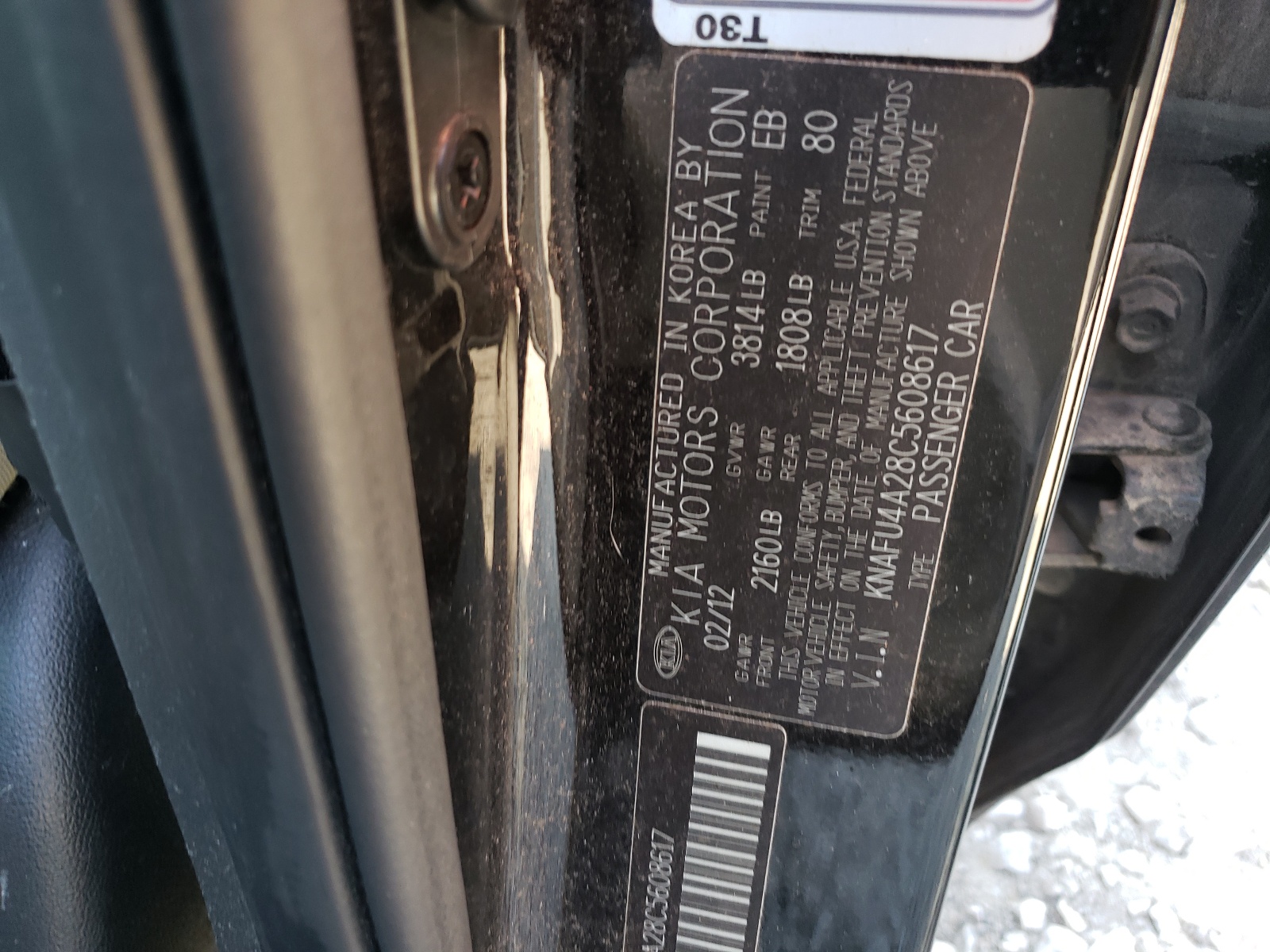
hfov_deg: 67.3
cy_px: 476
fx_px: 954
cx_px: 635
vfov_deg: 53.1
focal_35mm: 26
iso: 59
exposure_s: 1/60.2
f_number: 1.5
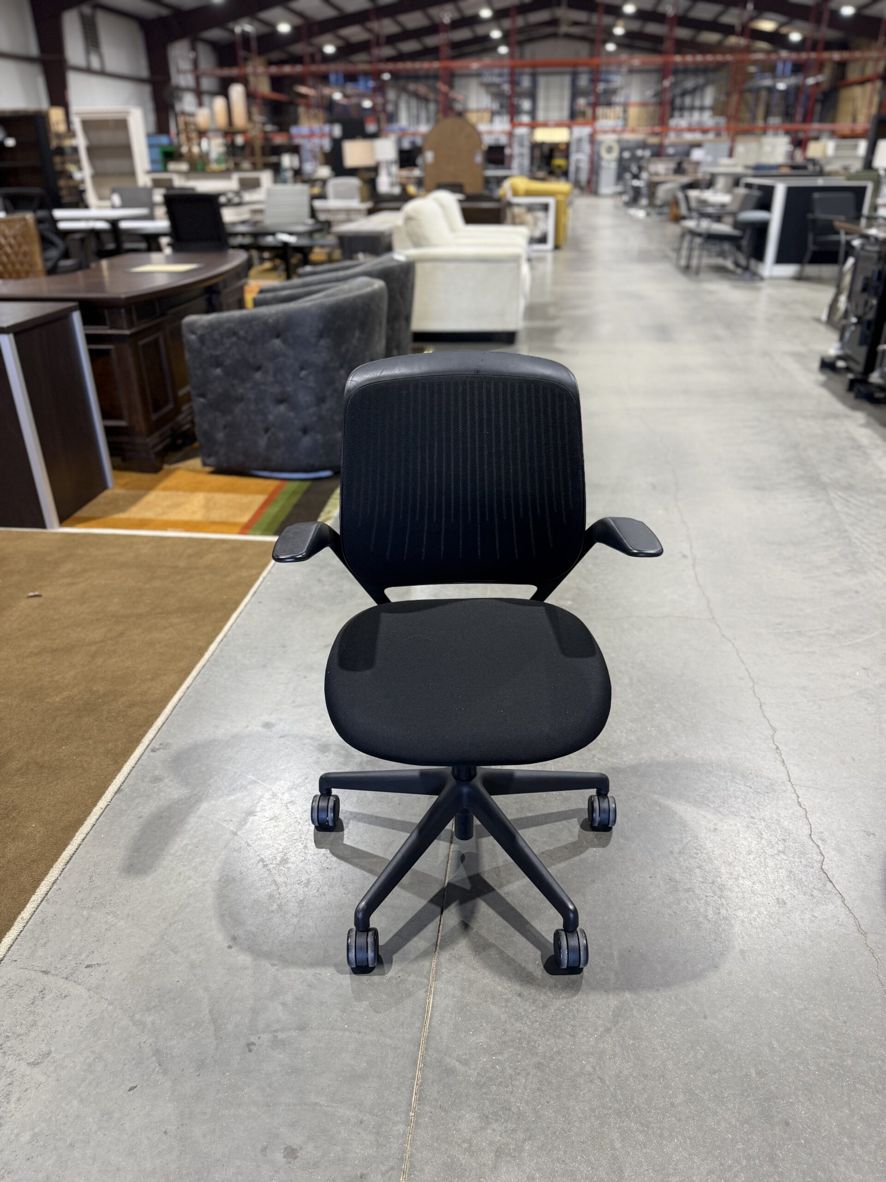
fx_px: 819
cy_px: 591
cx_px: 443
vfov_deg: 71.6
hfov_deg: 56.8
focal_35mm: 24
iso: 125
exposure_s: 1/60
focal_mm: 6.76
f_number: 1.78
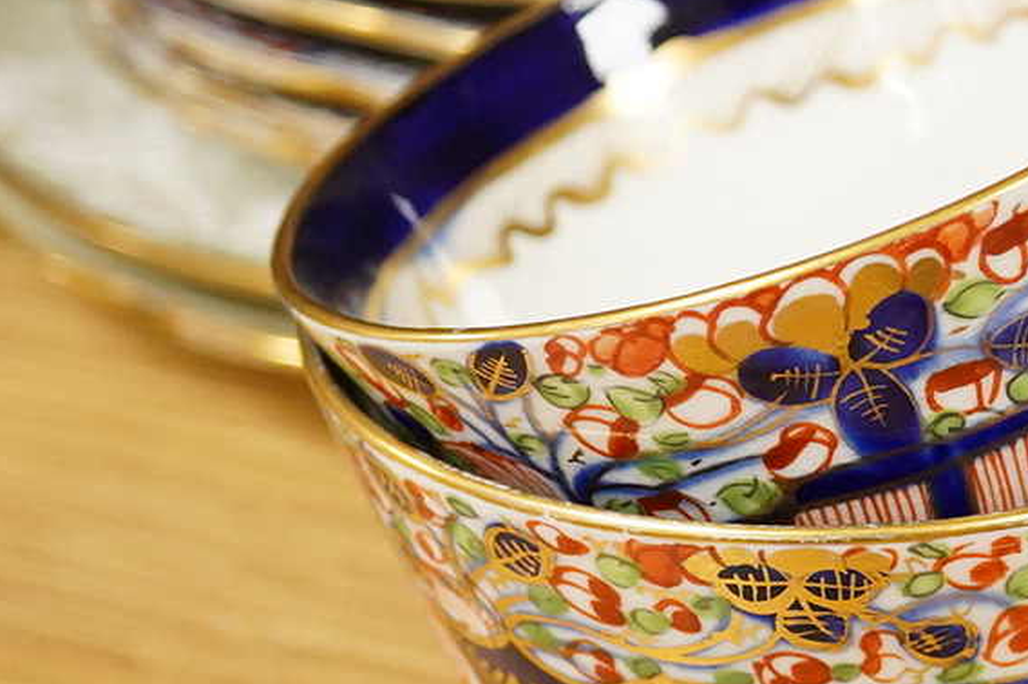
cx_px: 1021
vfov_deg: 8.8
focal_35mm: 156
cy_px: 239
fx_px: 4452
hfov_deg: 13.0
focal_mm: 30
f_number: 3.5
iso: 2500
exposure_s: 1/320
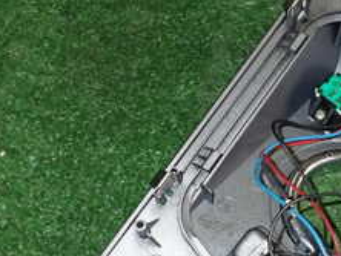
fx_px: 799
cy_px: 196
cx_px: 353
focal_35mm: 81
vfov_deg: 18.1
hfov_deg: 23.0
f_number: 6.3
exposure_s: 1/30
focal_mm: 5.4
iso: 250
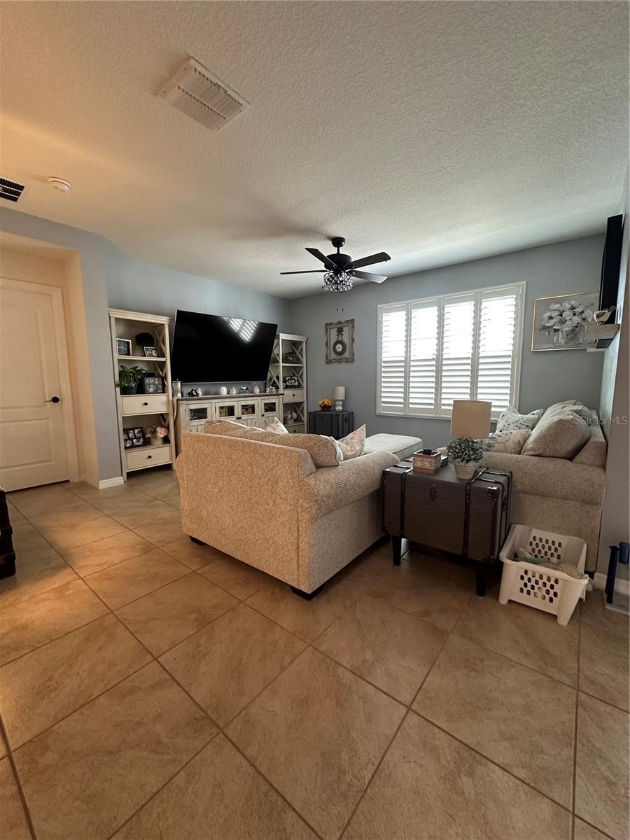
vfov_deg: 102.1
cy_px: 420
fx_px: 340
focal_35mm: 14
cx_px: 315
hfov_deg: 85.7
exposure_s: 1/60
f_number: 2.2
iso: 320
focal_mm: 2.22
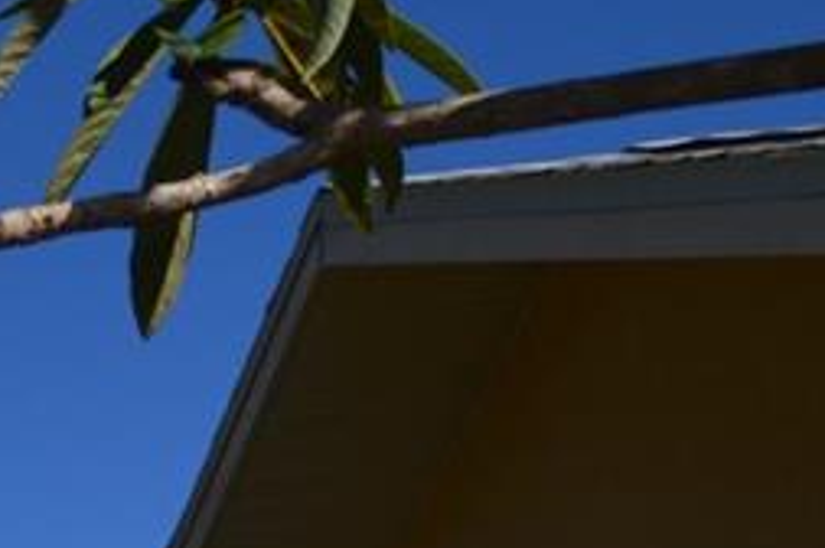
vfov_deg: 10.5
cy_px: 1600
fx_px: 2174
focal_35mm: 95
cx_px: -1363
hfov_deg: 13.1
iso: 100
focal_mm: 10
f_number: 9
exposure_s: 1/320
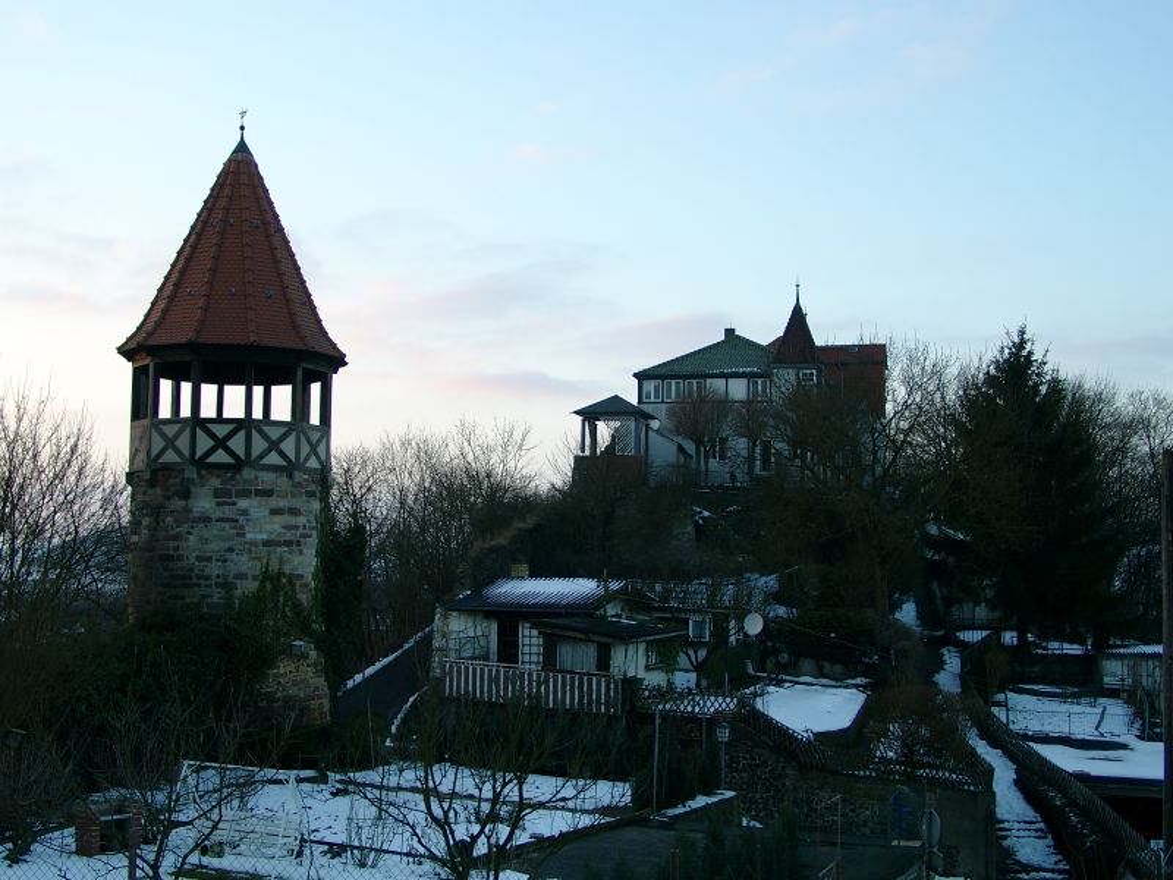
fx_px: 1423
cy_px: 440
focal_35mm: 42
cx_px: 586
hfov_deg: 44.8
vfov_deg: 34.3
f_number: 2.8
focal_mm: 8.82
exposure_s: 1/87.5
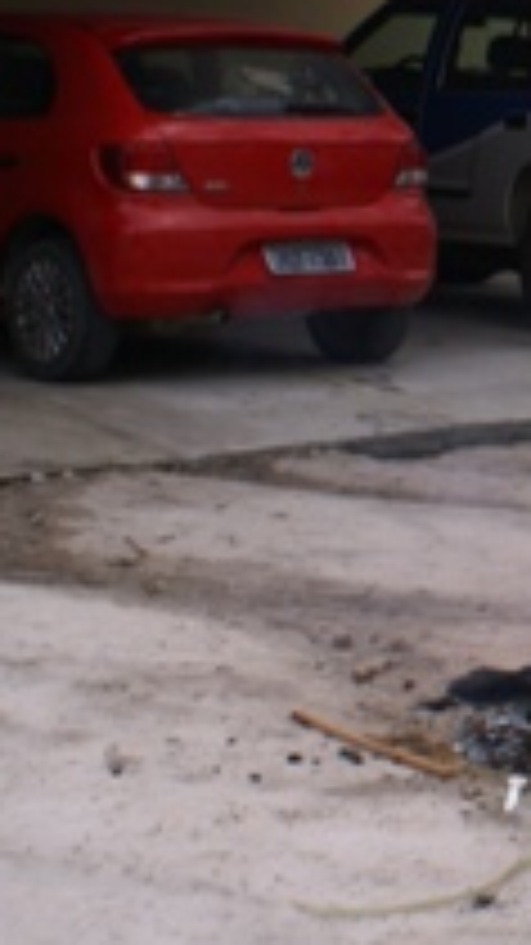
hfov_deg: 10.6
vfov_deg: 19.7
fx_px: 2680
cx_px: 945
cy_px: 166
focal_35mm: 107
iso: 100
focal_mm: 26
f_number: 11
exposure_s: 1/125
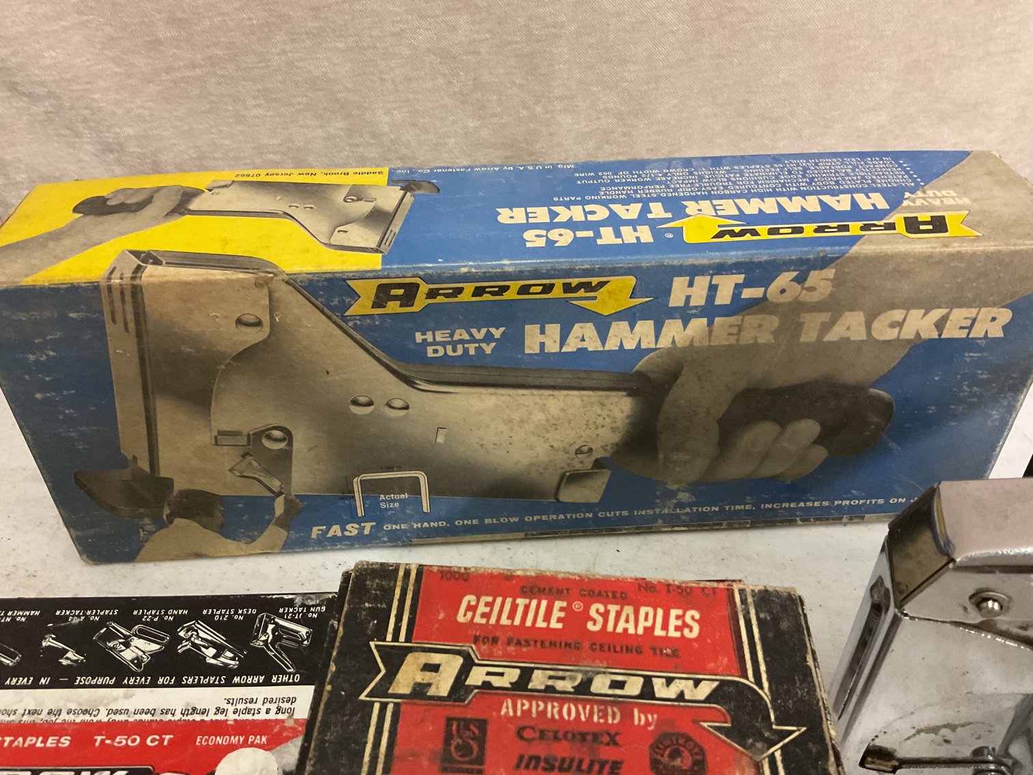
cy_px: 388
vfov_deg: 48.2
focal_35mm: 29
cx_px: 516
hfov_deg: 61.7
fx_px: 865
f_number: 1.8
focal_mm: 3
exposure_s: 1/40
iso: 320
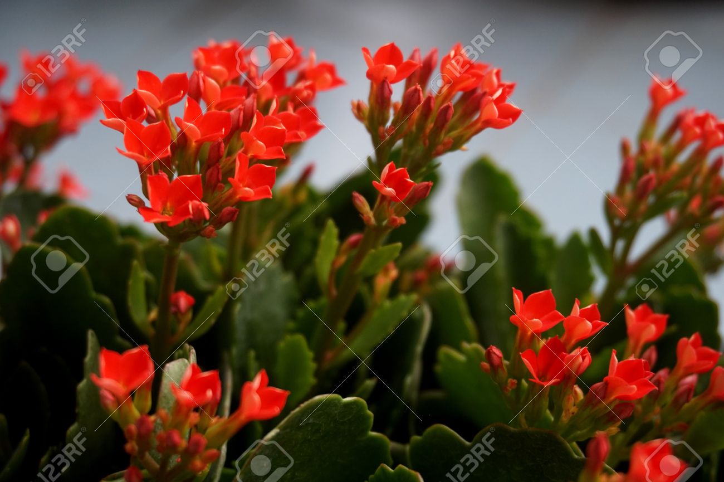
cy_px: 241
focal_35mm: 54
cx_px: 362
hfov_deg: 36.9
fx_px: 1085
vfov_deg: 25.0
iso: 400
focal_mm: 36
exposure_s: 1/60
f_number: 5.6
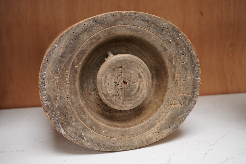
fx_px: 307
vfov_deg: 29.9
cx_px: 123
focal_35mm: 45
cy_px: 82
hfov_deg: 43.6
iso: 1250
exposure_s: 1/125
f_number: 8
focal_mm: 30
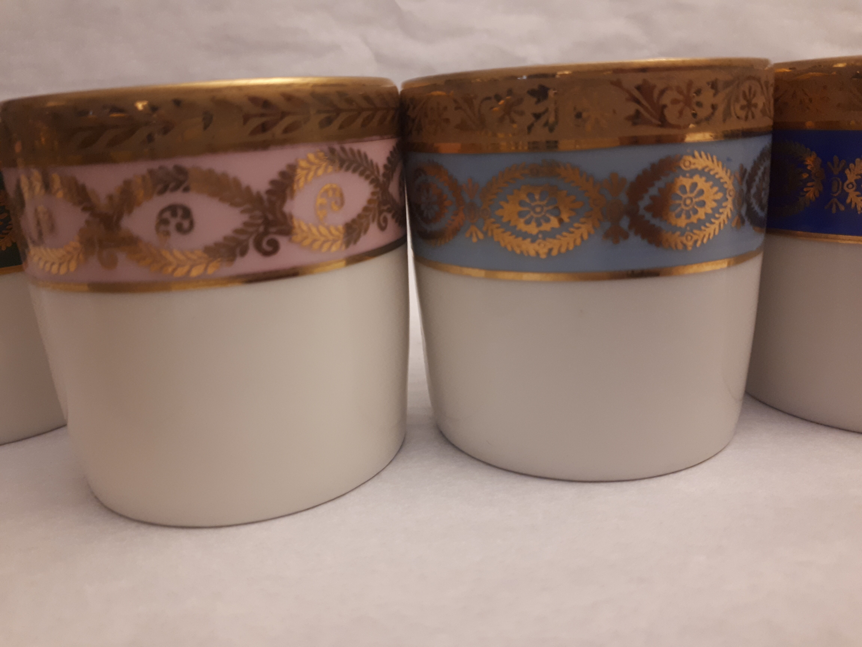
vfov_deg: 51.4
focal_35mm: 27
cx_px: 431
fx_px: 672
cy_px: 324
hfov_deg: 65.3
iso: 160
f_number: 1.9
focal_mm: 3.6
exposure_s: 1/25
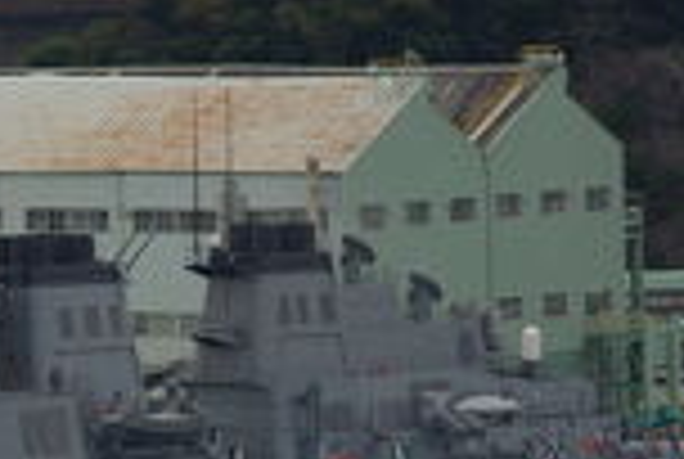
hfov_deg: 2.3
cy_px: 542
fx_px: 16848
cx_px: -320
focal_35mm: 885
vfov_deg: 1.6
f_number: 6.7
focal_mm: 138
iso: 200
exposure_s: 1/250
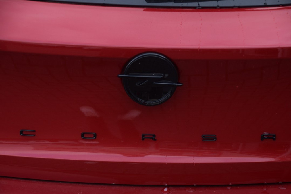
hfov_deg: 17.5
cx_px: 146
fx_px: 946
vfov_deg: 11.7
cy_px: 97
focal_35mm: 117
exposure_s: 1/320
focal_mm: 78
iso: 400
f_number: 5.6
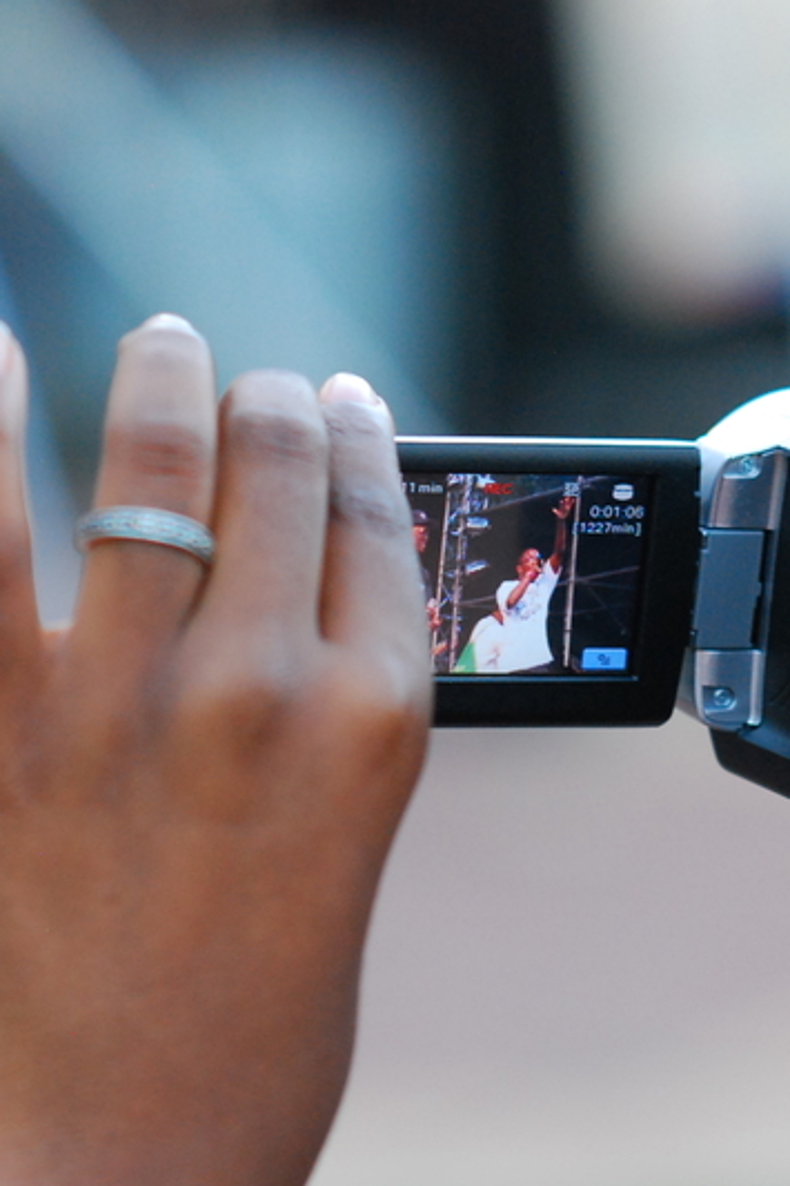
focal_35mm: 237
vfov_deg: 8.7
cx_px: 610
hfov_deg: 5.8
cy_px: 592
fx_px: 7798
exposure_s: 1/100
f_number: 4
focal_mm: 105
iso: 1000
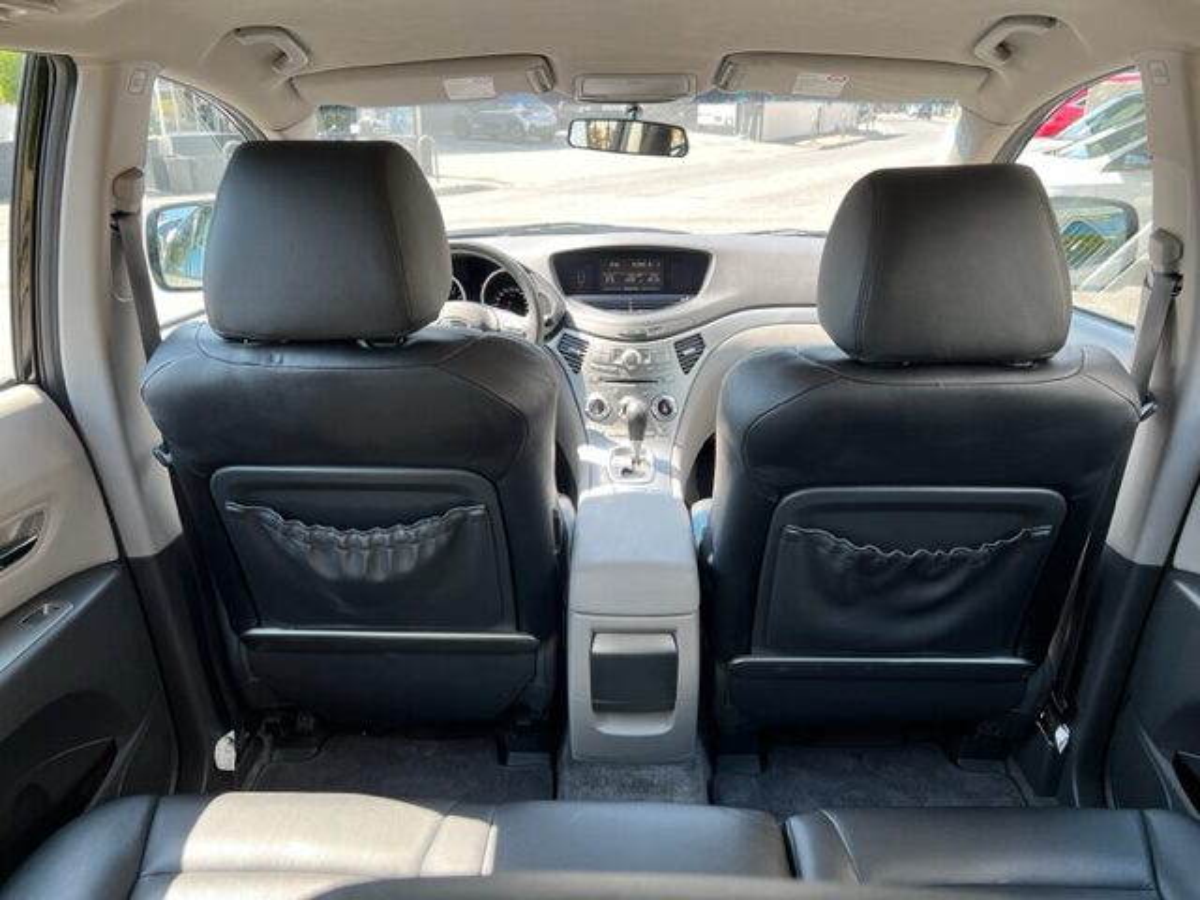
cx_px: 600
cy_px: 450
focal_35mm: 26
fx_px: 901
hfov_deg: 67.3
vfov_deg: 53.1
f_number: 1.5
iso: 40
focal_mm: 5.7
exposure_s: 1/166
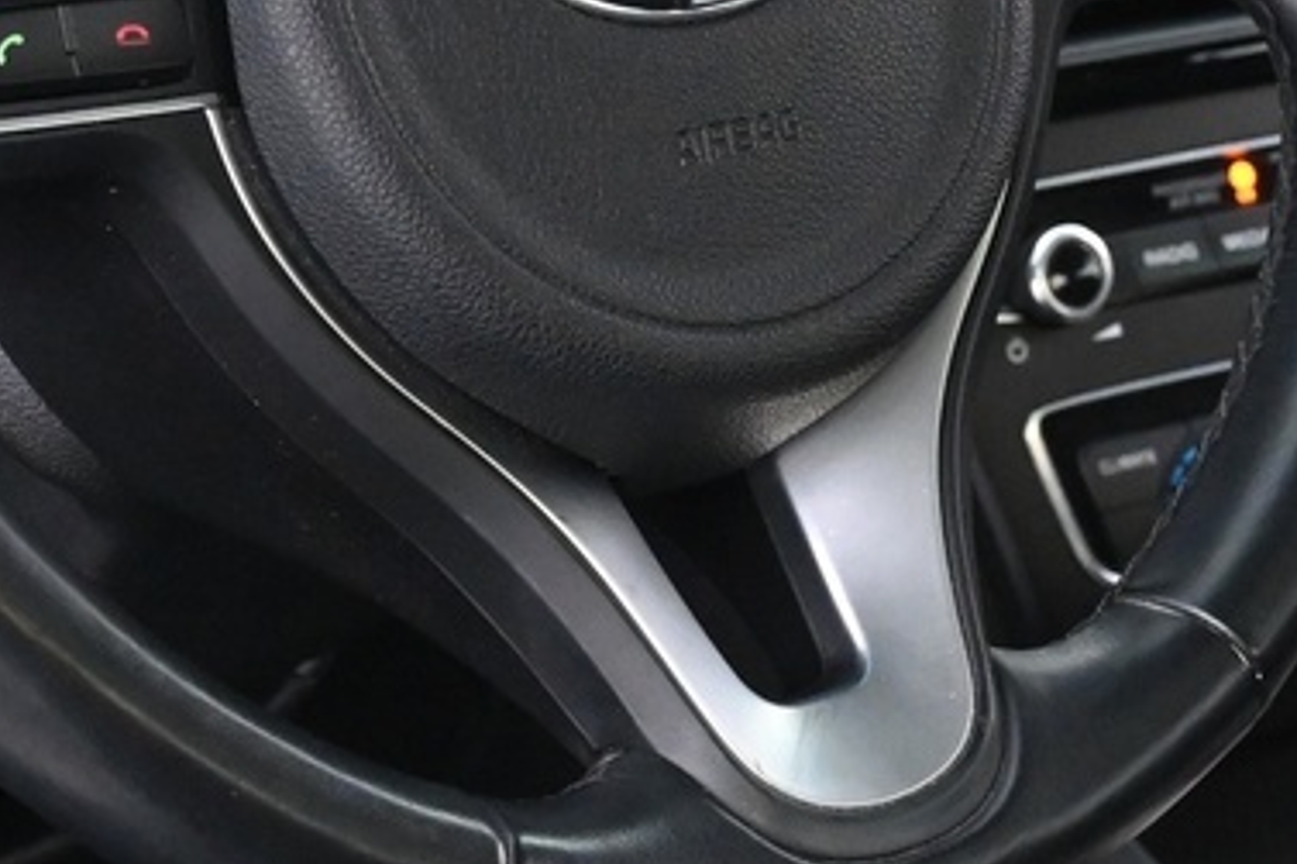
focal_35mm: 132
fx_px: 4761
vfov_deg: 10.3
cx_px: 681
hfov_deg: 15.5
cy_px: 41
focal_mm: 20.5
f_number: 3.8
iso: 3200
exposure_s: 1/30
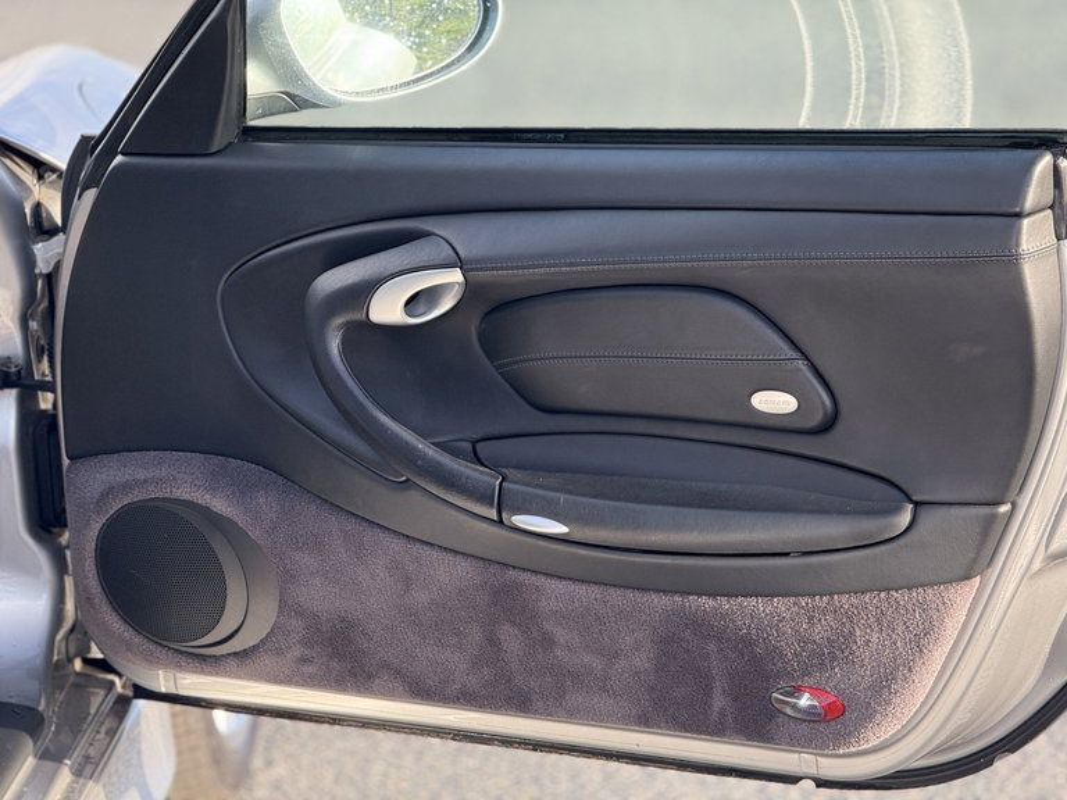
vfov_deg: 12.3
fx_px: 3699
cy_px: 400
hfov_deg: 16.4
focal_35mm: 120
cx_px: 534
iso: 64
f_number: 2.8
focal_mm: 15.66
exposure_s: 1/148
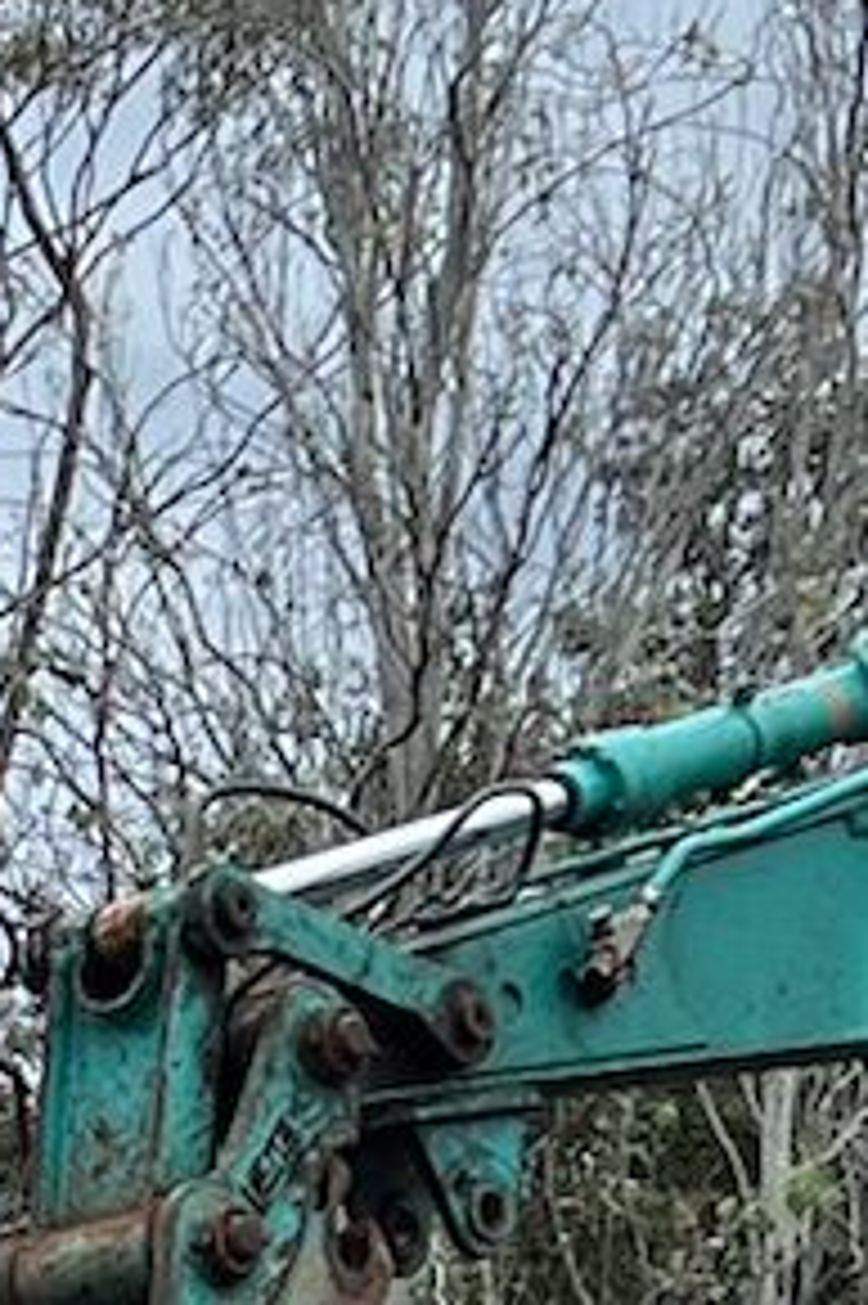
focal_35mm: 191
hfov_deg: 6.8
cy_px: 2034
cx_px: -1214
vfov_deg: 10.4
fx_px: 6916
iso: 50
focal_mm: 5.7
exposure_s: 1/2165
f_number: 1.5
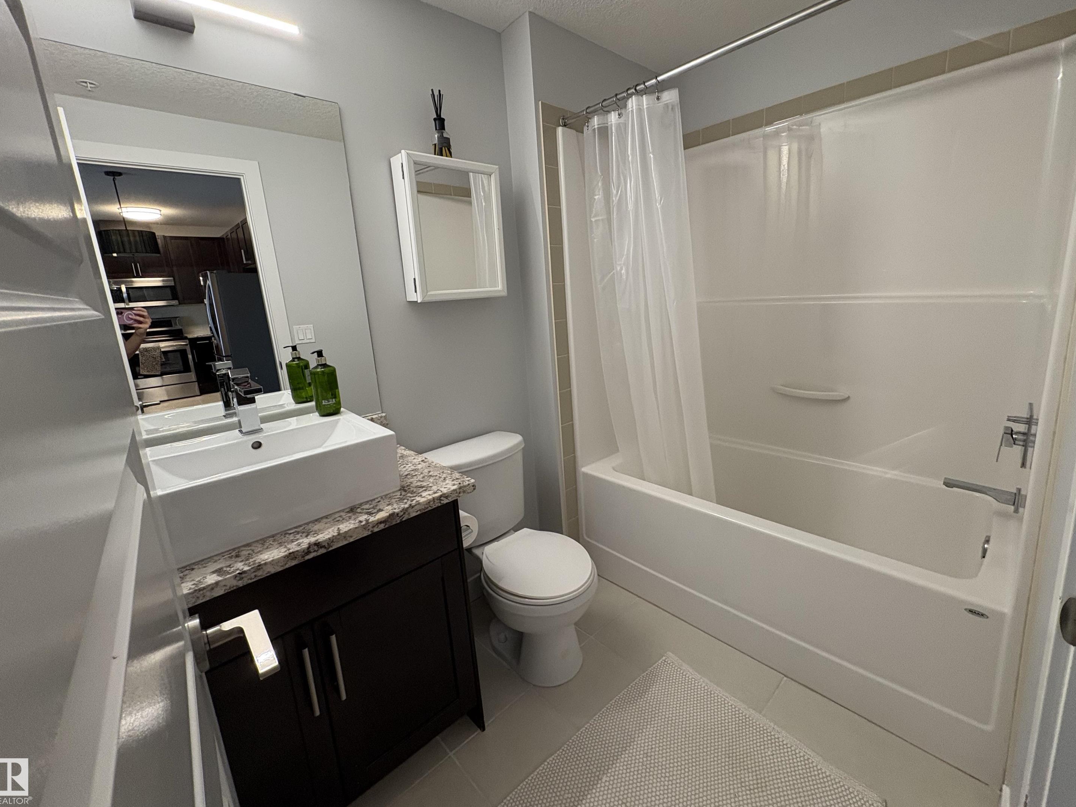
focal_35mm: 15
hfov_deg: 98.1
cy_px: 377
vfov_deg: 81.6
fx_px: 466
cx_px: 567
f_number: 2.2
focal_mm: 2.22
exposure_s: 1/60
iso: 250
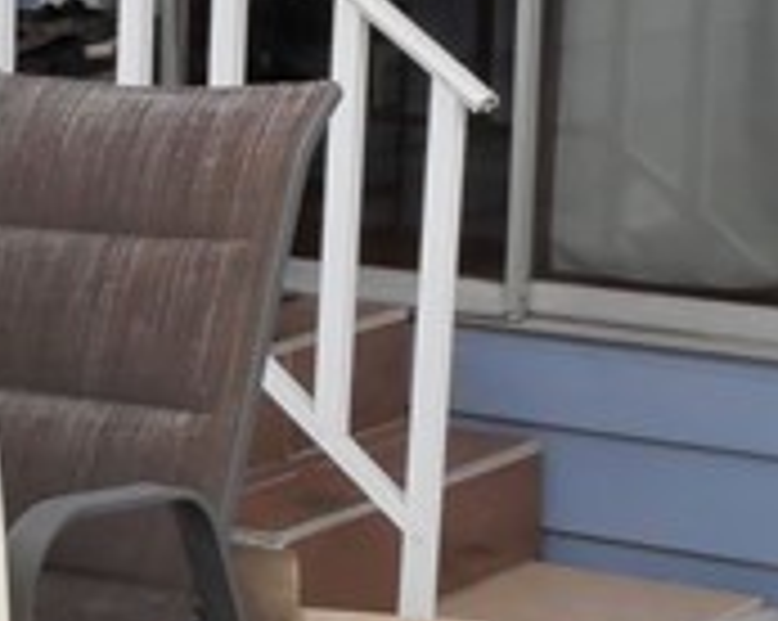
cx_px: -436
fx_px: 3197
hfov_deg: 13.0
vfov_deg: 11.0
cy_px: 45
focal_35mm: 139
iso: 1250
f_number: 13
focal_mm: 12
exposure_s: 1/125
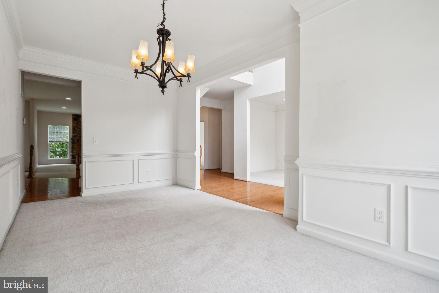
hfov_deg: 96.7
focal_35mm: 16
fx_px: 195
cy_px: 146
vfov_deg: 73.7
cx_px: 220
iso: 400
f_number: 8
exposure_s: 1/25
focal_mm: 16
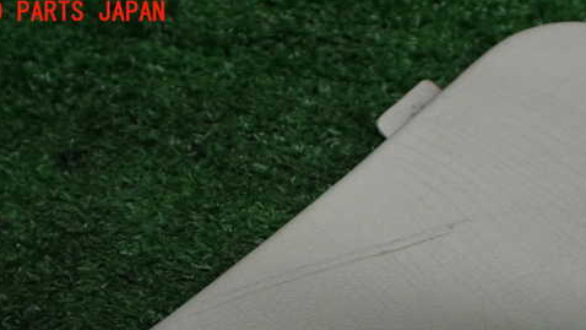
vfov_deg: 28.3
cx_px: 310
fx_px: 637
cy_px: 274
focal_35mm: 41
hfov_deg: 49.4
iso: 250
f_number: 2.3
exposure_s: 1/125
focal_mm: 5.4
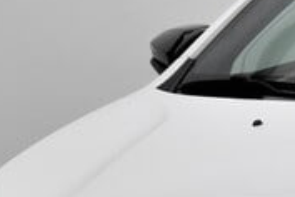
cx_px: 500
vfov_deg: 4.5
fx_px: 2499
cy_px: 182
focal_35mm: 305
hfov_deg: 6.6
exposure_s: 1/80
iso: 800
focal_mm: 40
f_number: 7.1
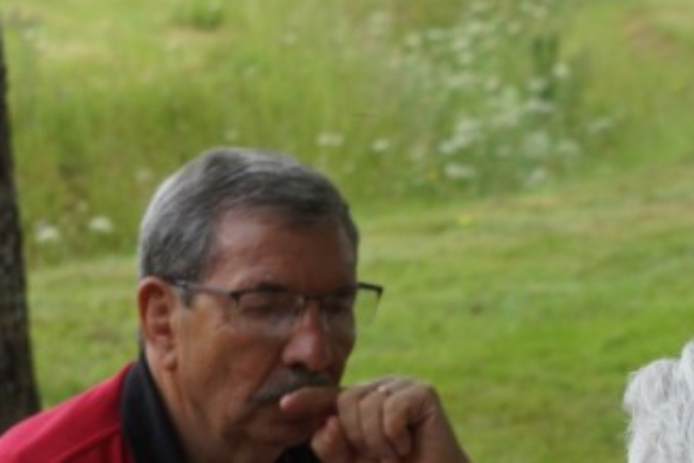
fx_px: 4078
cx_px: 318
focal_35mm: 212
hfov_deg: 9.7
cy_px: 565
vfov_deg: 6.5
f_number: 5.6
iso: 160
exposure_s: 1/160
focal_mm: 45
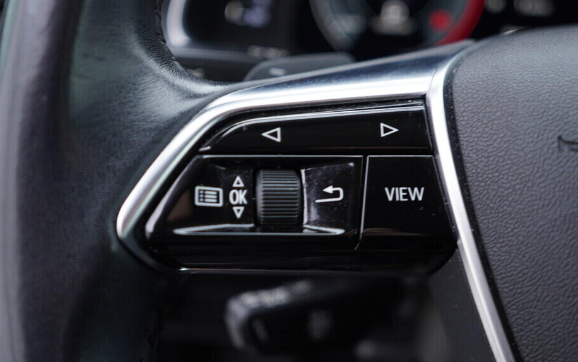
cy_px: 180
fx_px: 646
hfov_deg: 48.1
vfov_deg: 31.3
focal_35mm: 41
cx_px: 320
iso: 160
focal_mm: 24
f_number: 2.8
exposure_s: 1/40
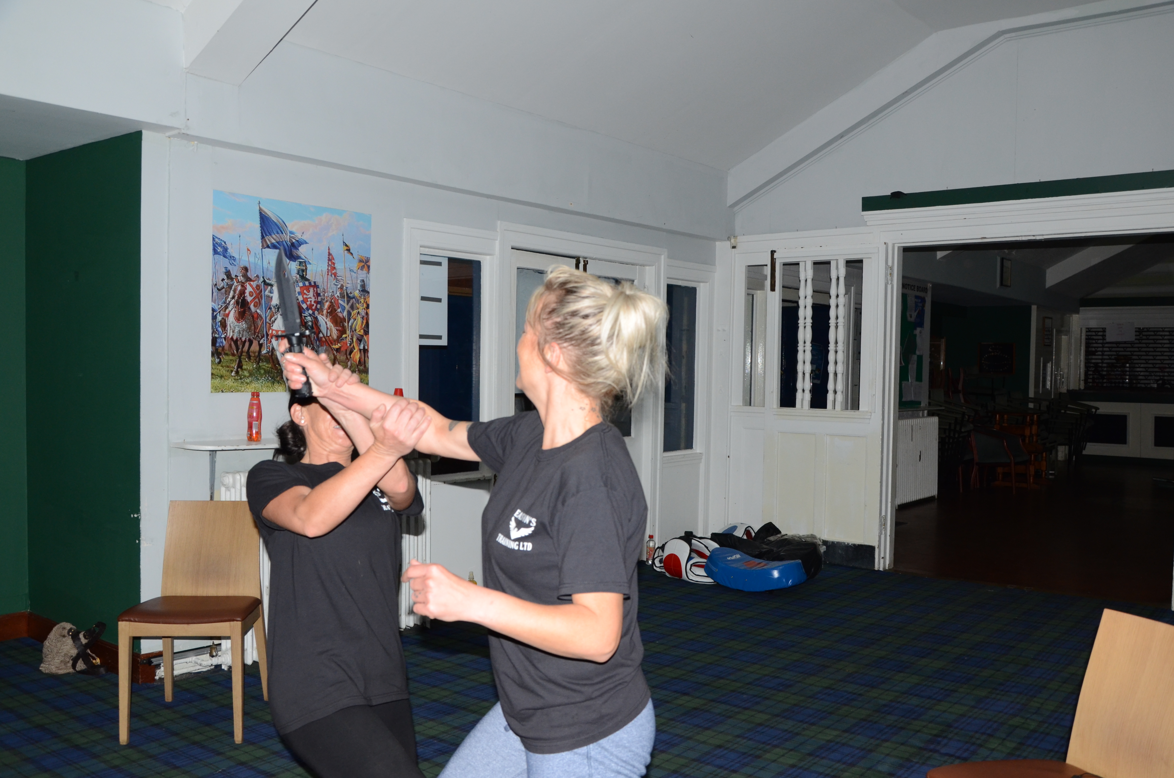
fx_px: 1025
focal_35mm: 32
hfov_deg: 59.6
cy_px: 389
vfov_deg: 41.5
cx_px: 587
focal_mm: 21
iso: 800
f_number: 7.1
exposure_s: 1/250
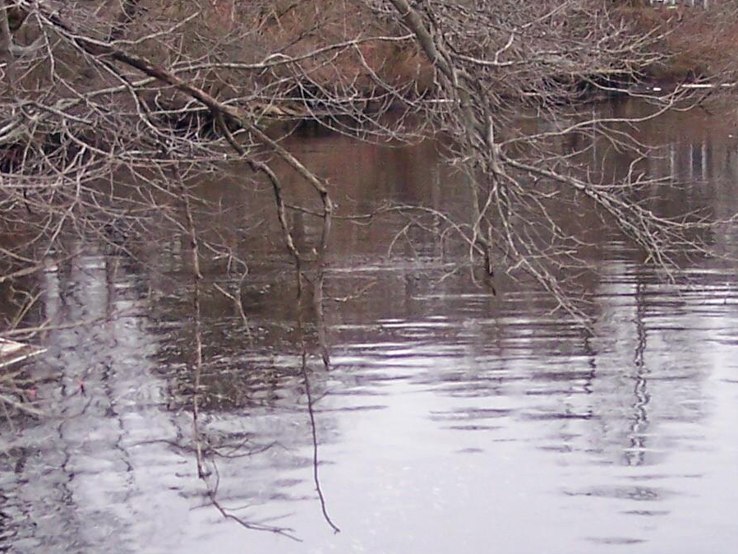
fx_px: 2644
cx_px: 524
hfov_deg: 15.8
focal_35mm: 124
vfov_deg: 11.9
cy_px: 482
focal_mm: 8
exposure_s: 1/60
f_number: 2.8
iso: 140
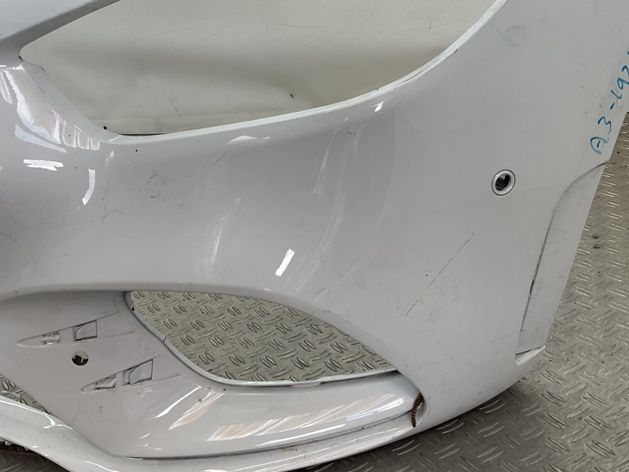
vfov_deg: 29.6
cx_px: 219
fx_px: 890
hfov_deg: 38.5
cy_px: 194
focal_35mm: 49
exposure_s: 1/134
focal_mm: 3
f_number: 1.8
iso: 16
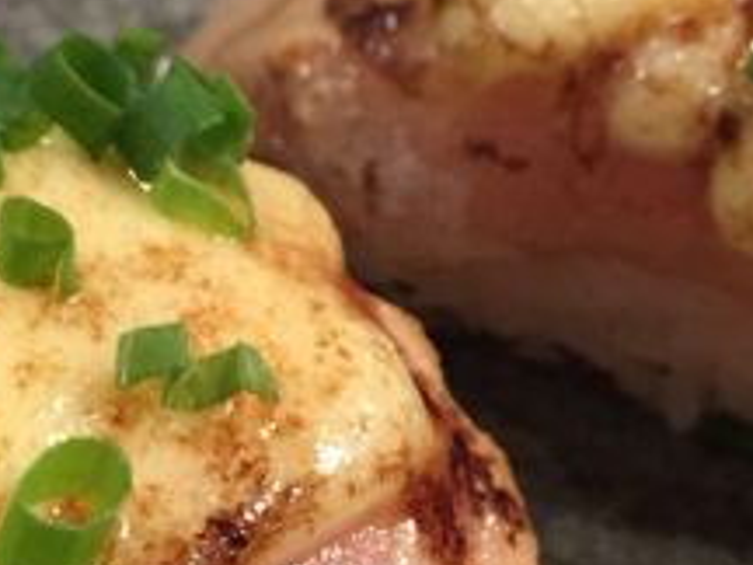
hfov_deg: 20.9
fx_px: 2045
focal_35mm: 94
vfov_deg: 15.7
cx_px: 390
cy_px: 274
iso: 200
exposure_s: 1/30
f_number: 2.2
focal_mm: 4.15
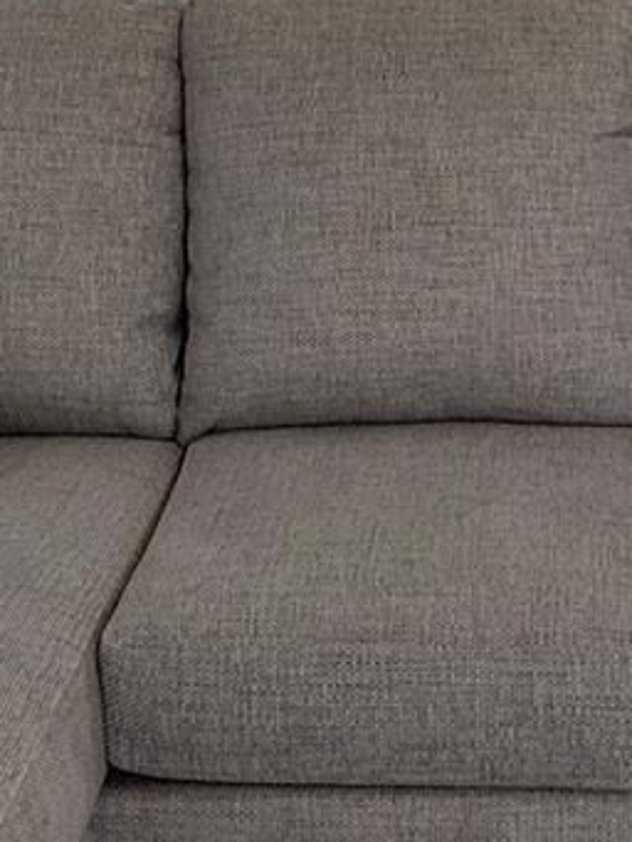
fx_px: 2141
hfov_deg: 16.8
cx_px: 360
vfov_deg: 21.8
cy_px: 111
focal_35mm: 88
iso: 50
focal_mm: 4.69
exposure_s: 1/134
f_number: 1.8
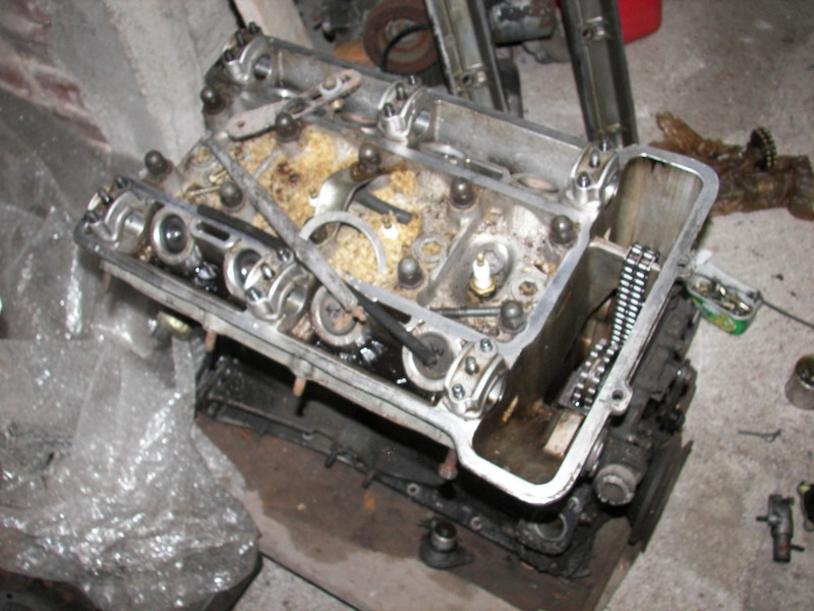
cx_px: 407
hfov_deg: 51.4
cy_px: 306
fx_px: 847
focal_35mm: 36
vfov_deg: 39.7
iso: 100
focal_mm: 6
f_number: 2.8
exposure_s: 1/30
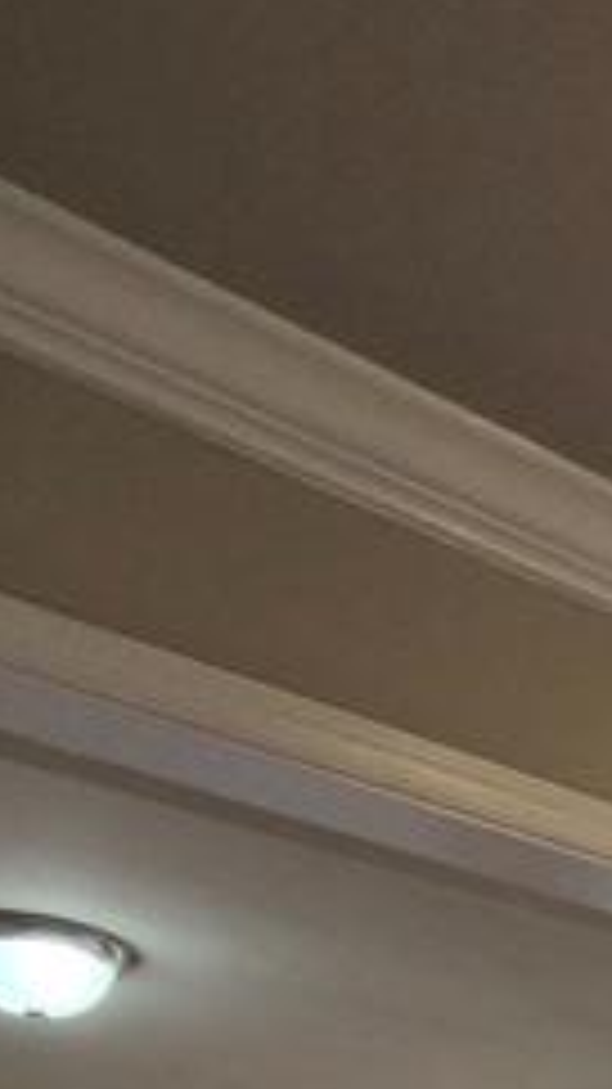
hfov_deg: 16.5
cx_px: 1130
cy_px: 1701
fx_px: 1732
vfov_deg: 25.0
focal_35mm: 60
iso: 100
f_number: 2.2
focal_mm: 2.2
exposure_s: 1/120
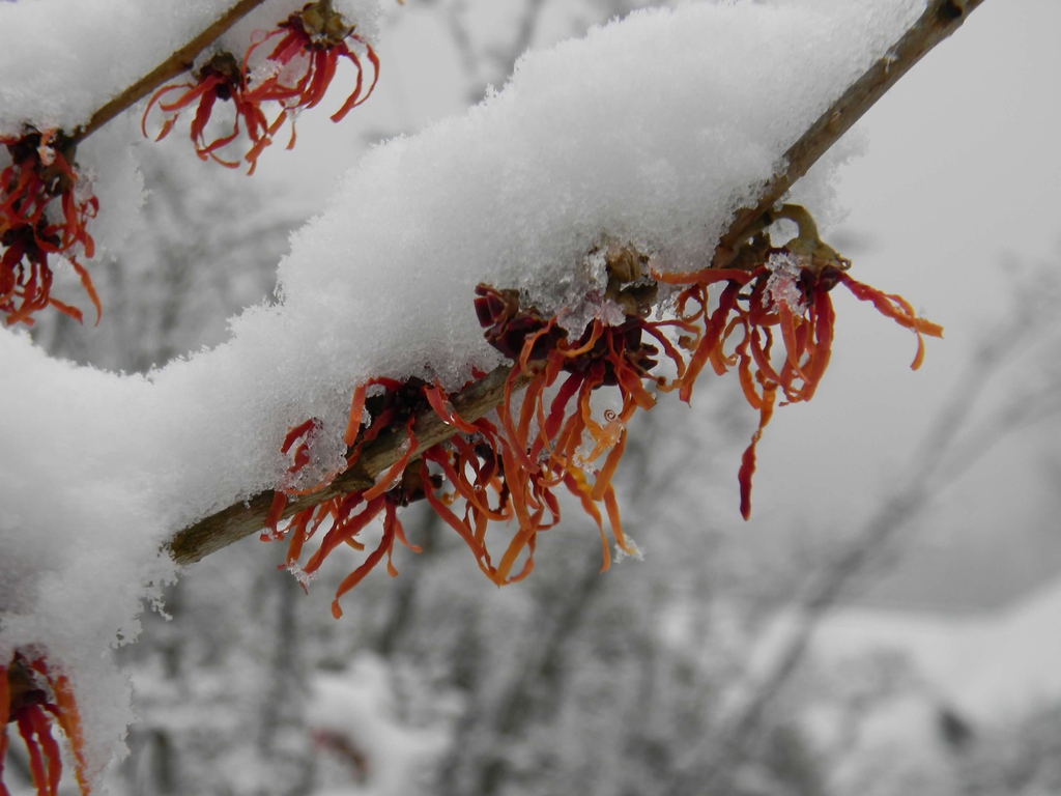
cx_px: 530
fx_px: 1533
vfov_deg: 29.1
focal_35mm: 50
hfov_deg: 38.2
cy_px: 398
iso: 80
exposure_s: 1/177
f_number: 4.3
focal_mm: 12.2
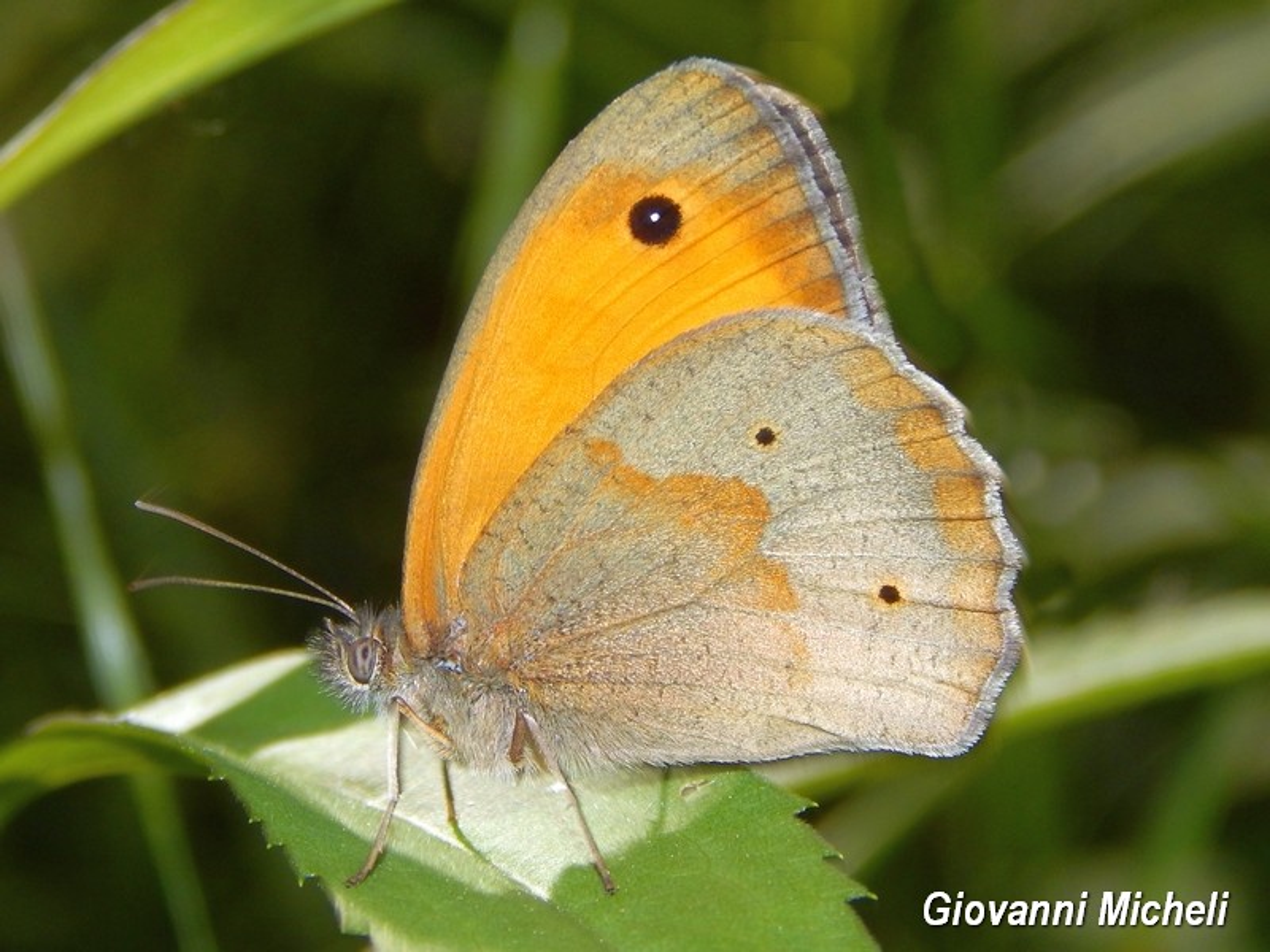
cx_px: 635
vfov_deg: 10.4
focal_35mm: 142
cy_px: 476
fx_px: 5210
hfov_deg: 13.9
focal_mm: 25.3
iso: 125
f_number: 9.8
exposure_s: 1/200
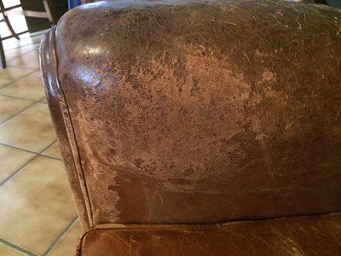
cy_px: 128
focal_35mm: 29
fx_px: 286
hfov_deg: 61.7
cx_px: 170
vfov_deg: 48.2
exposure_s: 1/17
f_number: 2.2
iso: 500
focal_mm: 4.15
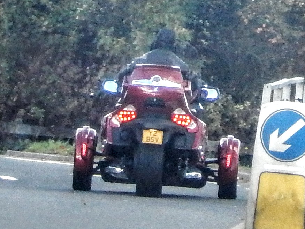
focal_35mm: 134
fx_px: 1181
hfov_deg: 14.7
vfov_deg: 11.1
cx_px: 152
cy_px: 114
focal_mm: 24.1
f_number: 5.6
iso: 400
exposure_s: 1/200
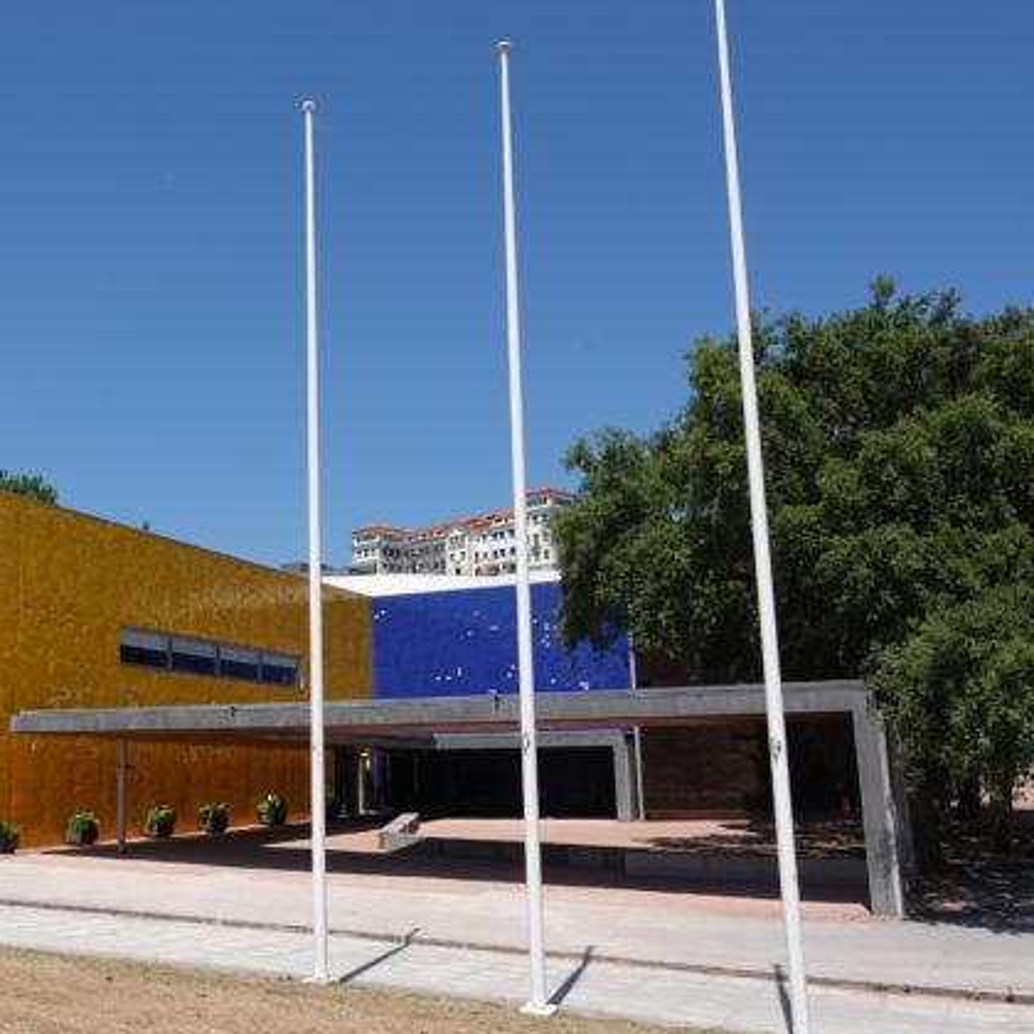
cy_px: 547
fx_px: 1183
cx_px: 254
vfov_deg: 47.2
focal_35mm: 35
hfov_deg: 45.5
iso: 100
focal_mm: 8.8
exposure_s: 1/1000
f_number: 4.5
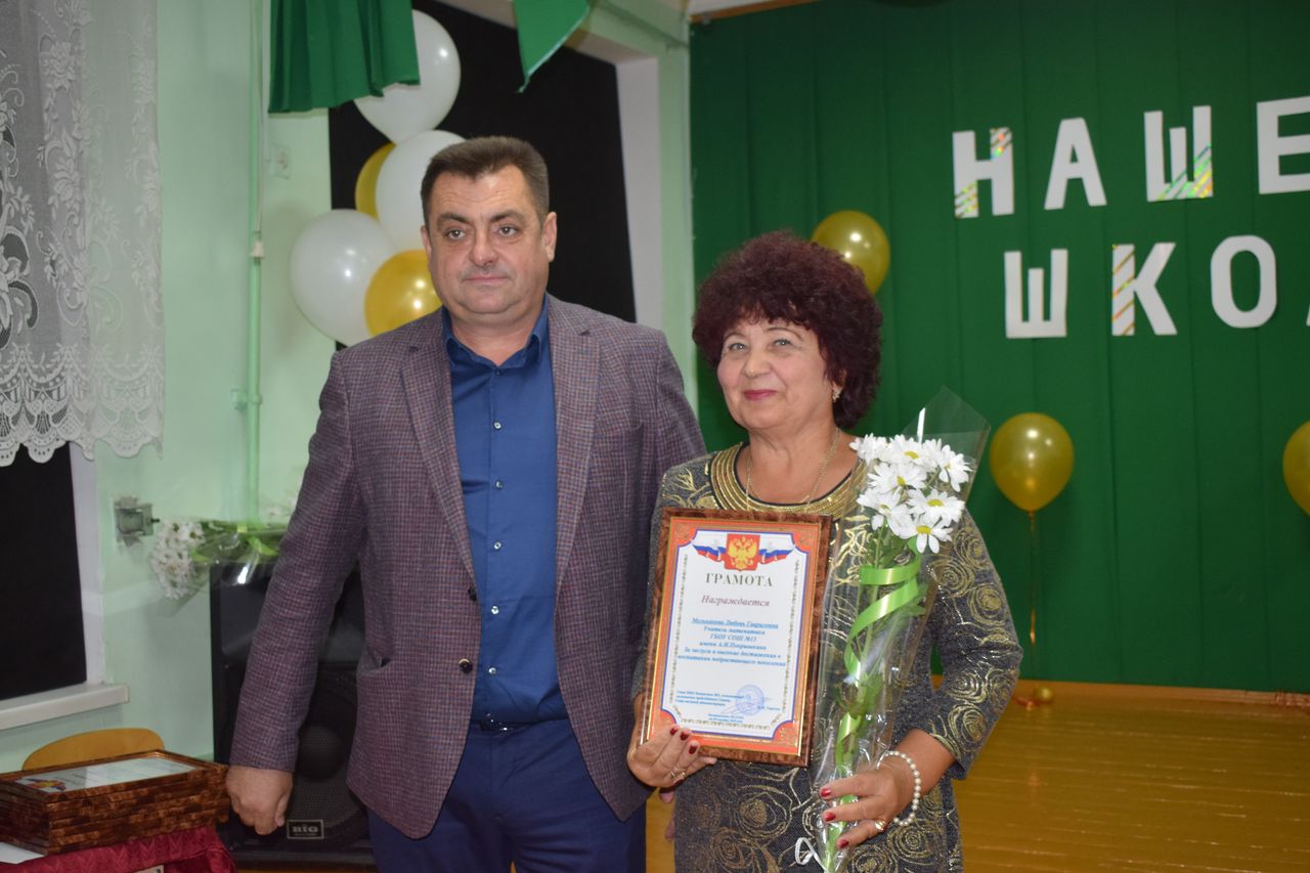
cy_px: 436
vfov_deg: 28.9
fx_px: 1692
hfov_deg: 42.3
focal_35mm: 46
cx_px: 655
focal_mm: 31
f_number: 5
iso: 800
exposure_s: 1/100
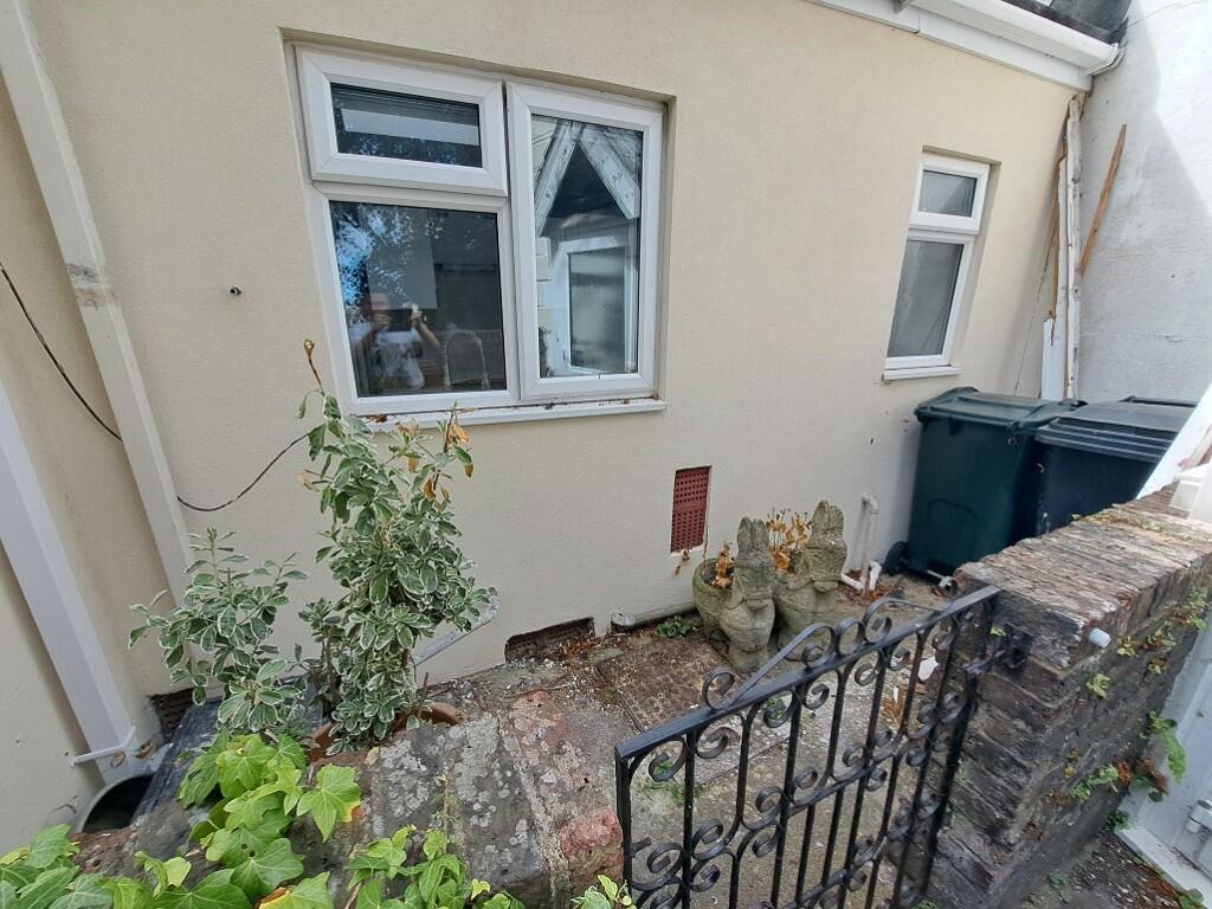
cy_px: 454
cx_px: 606
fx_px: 455
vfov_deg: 89.9
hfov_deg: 106.2
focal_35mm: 13
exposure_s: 1/400
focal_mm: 1.74
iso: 50
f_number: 2.2
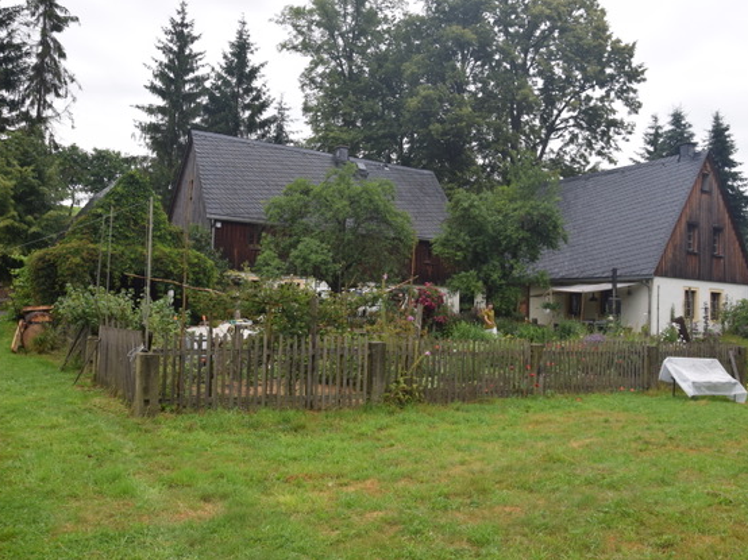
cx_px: 390
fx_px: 648
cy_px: 273
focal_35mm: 30
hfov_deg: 60.0
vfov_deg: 46.8
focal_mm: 18
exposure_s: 1/200
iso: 400
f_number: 7.1
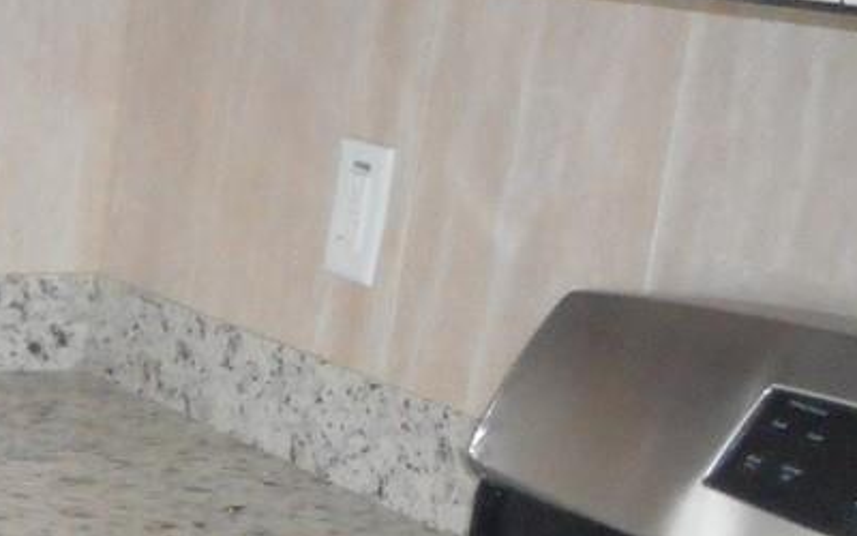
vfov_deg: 12.1
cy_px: 624
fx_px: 2476
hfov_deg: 16.0
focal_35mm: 106
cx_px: -782
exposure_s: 1/25
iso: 450
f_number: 3.7
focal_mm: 4.5
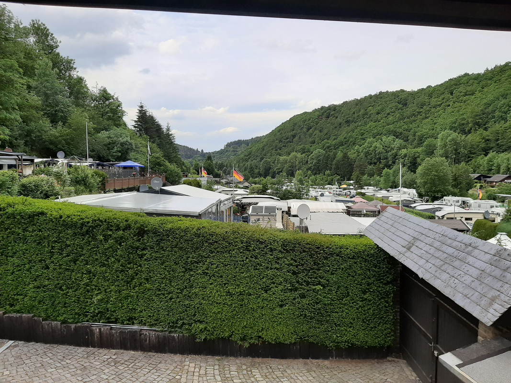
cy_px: 192
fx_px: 384
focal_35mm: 26
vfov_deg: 53.1
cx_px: 256
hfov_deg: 67.3
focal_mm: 3.93
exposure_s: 1/1748
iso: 40
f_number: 1.7
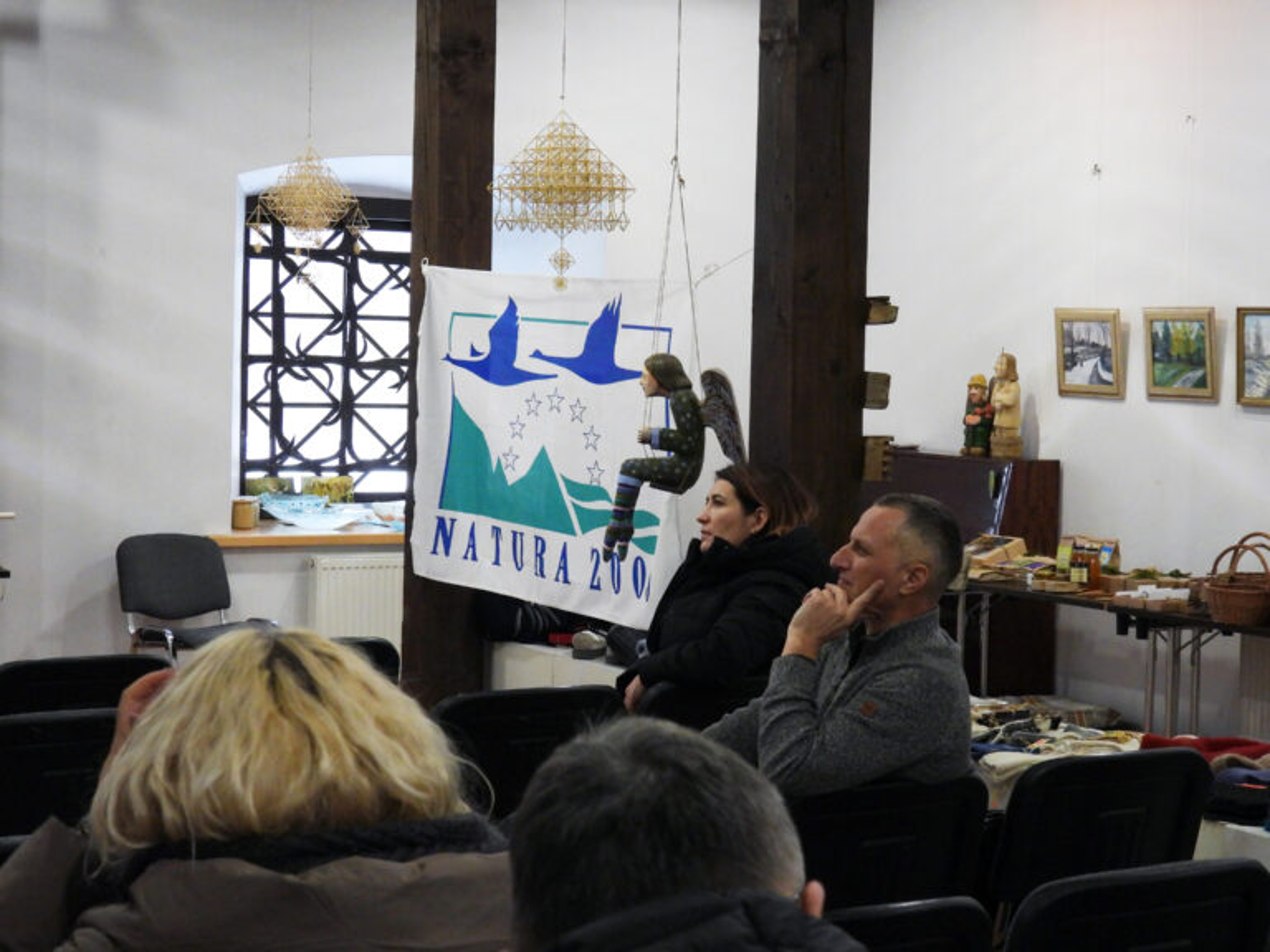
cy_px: 476
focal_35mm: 70
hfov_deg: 27.8
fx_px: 2568
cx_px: 635
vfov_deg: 21.0
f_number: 3.5
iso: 800
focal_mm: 12.5
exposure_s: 1/60
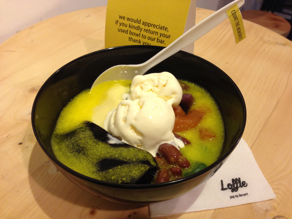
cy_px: 110
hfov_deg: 55.4
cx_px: 146
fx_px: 278
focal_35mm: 33
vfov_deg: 42.9
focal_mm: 4.12
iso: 100
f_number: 2.4
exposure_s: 1/20
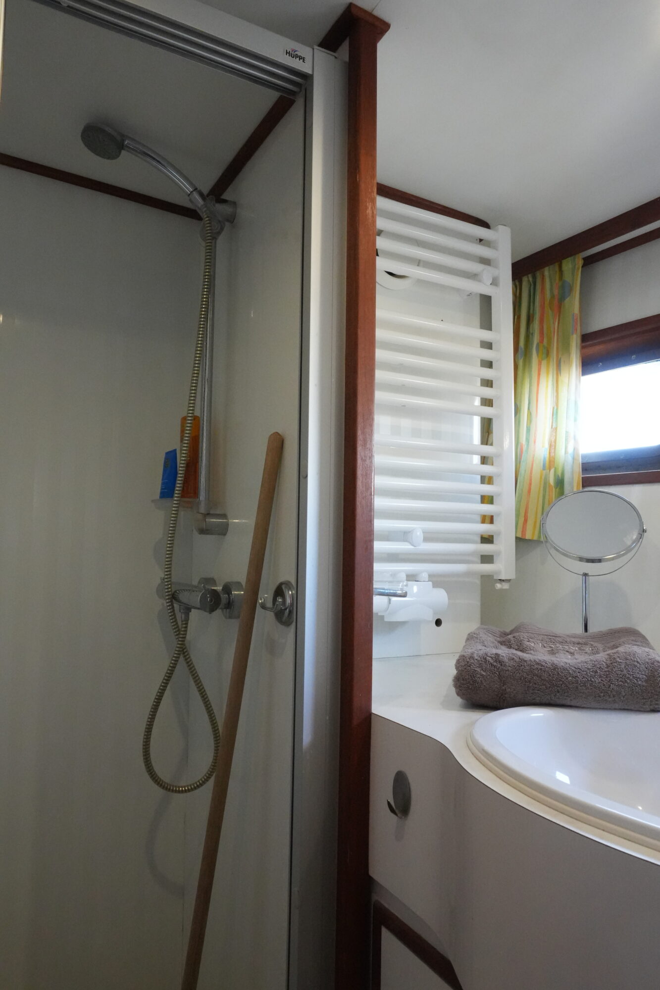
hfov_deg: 53.1
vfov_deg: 73.7
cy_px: 495
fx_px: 660
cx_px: 330
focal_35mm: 24
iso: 5000
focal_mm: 16
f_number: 13
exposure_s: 1/30
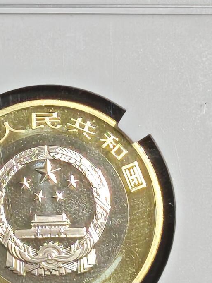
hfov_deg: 4.7
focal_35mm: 316
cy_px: 100
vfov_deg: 6.3
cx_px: 40
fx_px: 2580
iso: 50
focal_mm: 4.94
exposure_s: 1/1173
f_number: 1.5
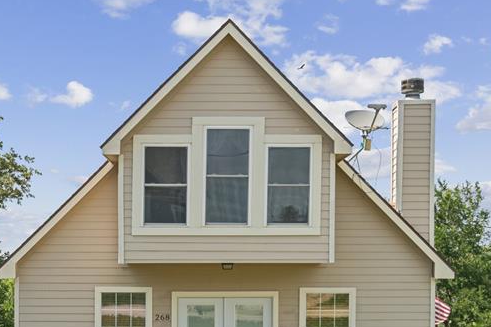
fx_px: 995
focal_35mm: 73
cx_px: 211
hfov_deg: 27.7
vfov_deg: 18.2
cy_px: 322
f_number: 9
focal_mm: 35
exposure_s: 1/125
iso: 160
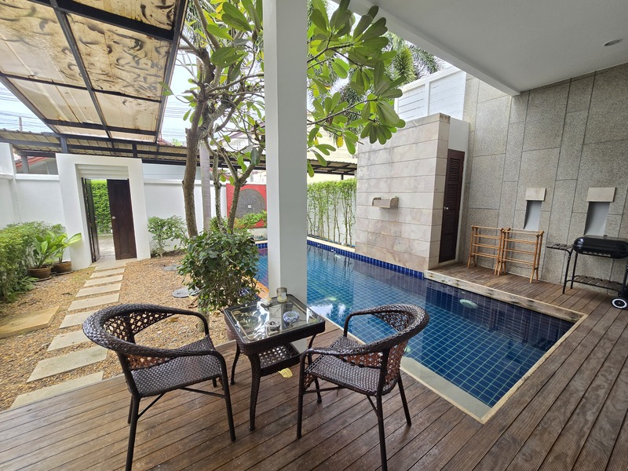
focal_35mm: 13
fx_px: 236
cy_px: 236
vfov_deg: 89.9
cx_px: 314
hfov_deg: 106.2
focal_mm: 2.2
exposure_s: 1/247
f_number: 2.2
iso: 50
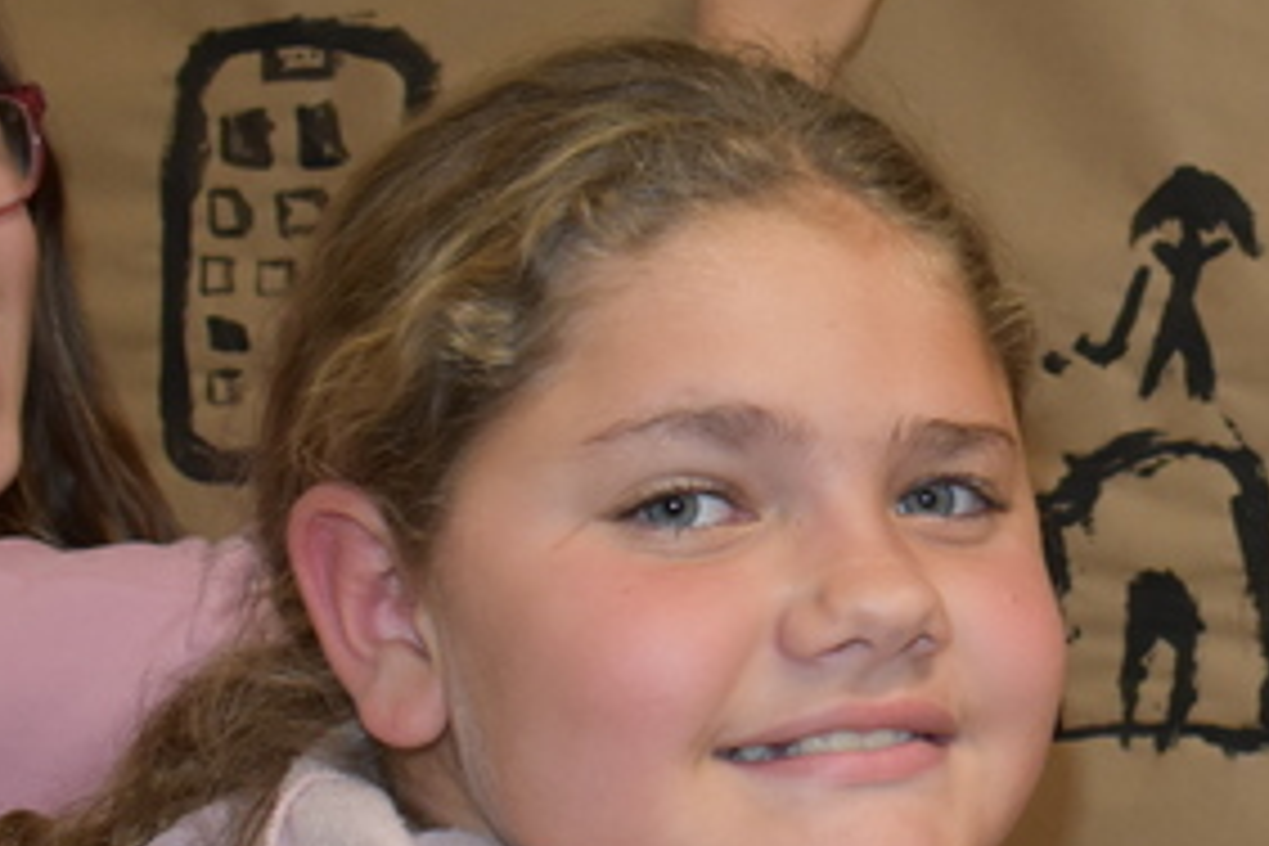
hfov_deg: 19.8
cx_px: 1458
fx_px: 3454
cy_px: 466
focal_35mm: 98
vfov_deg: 14.0
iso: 800
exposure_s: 1/100
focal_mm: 18
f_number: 5
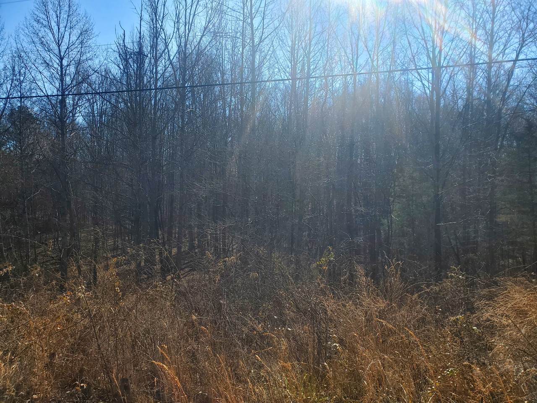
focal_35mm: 26
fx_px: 403
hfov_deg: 67.3
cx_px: 268
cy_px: 202
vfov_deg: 53.1
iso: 50
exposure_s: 1/1414
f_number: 2.4
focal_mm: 4.3
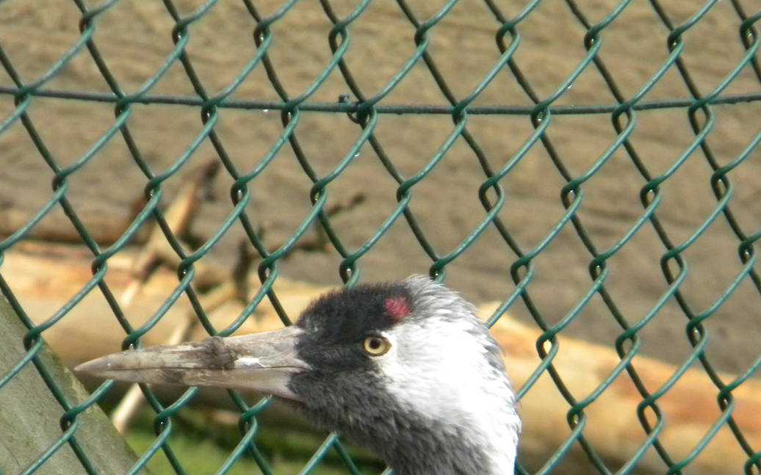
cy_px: 382
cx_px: 300
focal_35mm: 678
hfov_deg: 3.1
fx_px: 14058
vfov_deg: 1.9
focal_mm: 75
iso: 404
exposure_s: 1/282
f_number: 5.4
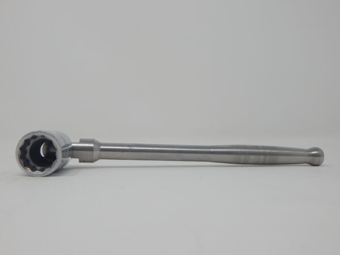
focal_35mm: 43
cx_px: 170
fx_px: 422
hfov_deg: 43.9
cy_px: 128
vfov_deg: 33.6
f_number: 3.6
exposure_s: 1/160
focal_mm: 7.7
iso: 125
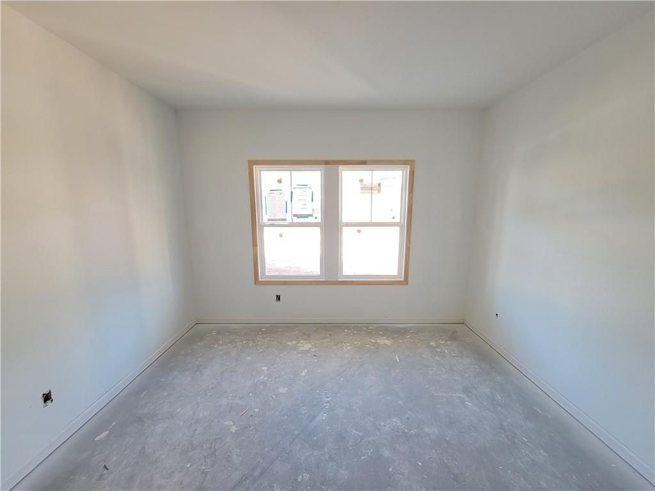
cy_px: 246
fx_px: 246
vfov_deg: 89.9
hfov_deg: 106.2
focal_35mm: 13
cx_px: 328
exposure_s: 1/60
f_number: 2.2
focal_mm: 2.2
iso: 125
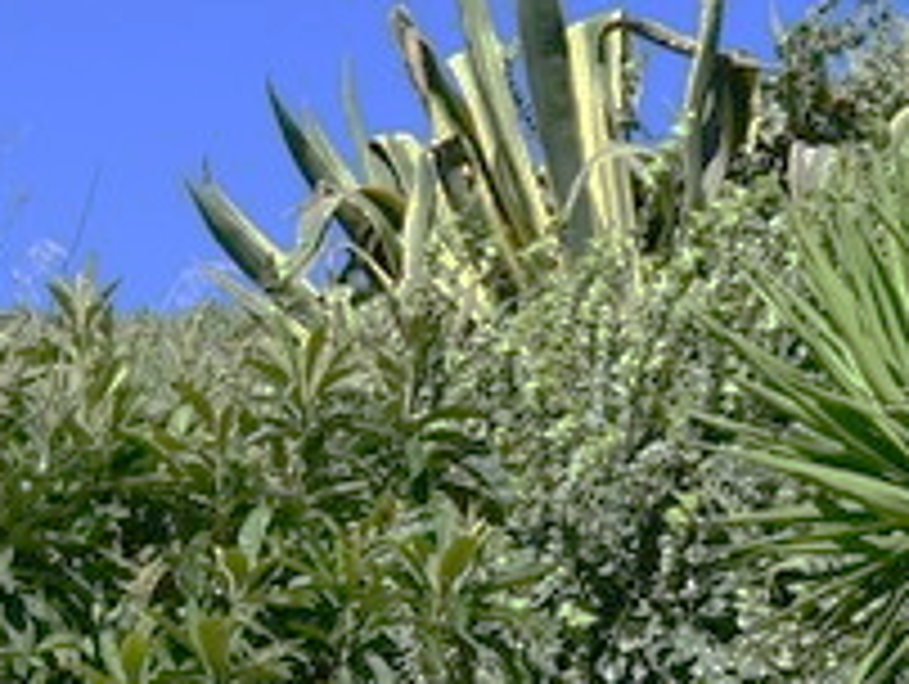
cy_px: 1235
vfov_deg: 9.0
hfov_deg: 12.5
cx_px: 590
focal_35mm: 158
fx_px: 4154
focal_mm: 21
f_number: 11
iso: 160
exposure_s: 1/250
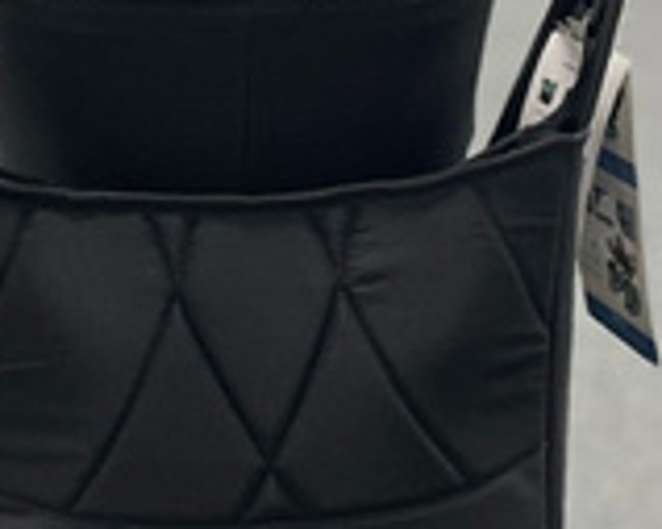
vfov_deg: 21.2
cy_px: 179
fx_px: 1410
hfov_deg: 26.2
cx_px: 208
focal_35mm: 72
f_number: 1.6
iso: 200
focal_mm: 4.2
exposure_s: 1/50
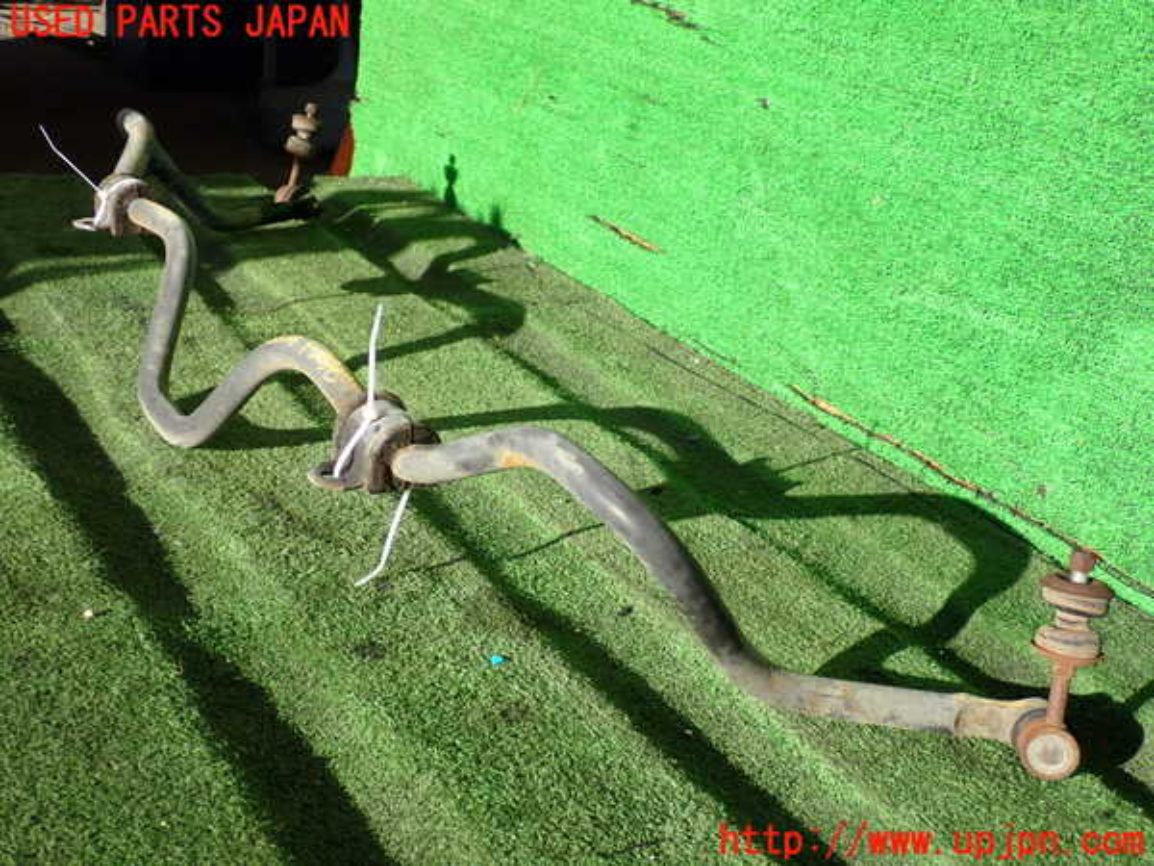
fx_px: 1367
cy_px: 433
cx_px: 577
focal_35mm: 41
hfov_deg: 45.8
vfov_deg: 35.1
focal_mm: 7.31
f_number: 2.8
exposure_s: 1/640
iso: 100
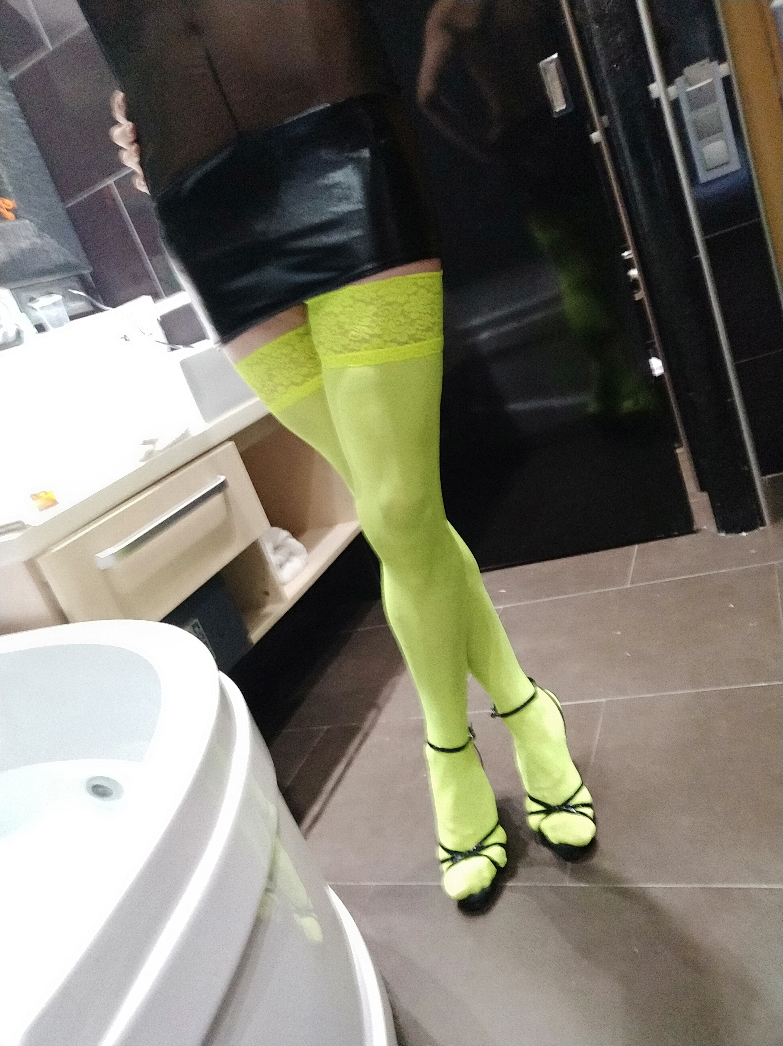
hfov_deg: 61.0
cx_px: 392
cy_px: 523
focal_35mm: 22
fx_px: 664
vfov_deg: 76.4
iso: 1250
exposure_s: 1/17
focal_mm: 3.82
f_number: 2
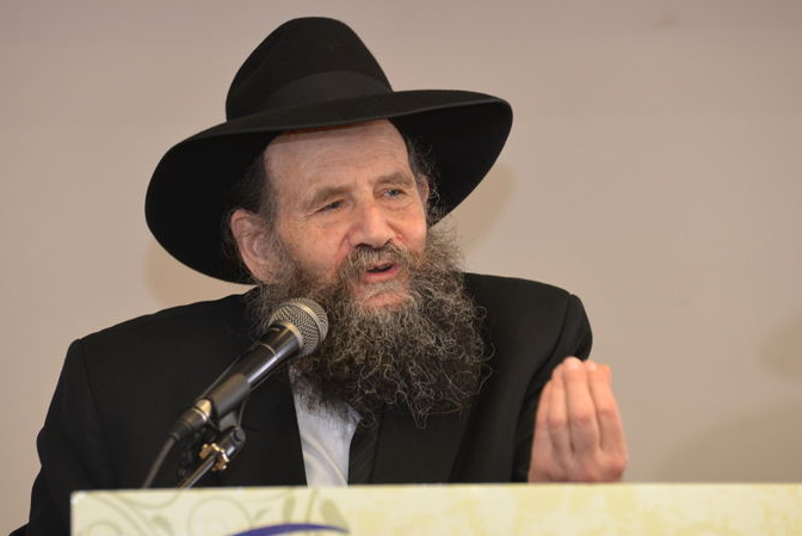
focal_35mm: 208
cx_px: 378
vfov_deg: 6.6
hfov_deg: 9.9
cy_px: 265
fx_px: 4637
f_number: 5
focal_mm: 155
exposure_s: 1/160
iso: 800
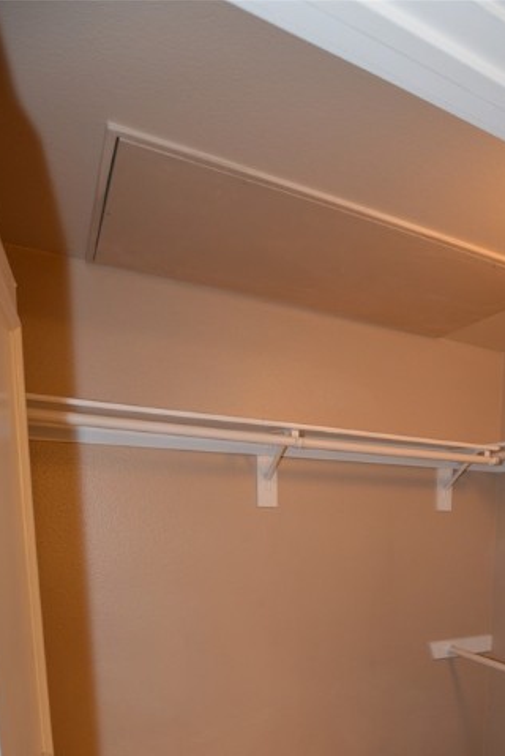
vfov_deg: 66.9
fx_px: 504
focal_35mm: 24
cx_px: 368
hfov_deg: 51.3
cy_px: 604
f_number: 3.5
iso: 450
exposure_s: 1/60
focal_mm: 10
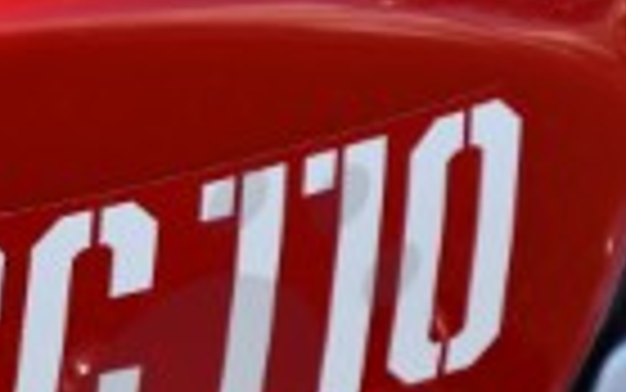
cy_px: 336
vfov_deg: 2.3
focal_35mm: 576
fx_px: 9831
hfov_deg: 3.6
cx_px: 108
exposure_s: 1/250
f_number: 5.6
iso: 200
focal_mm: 105
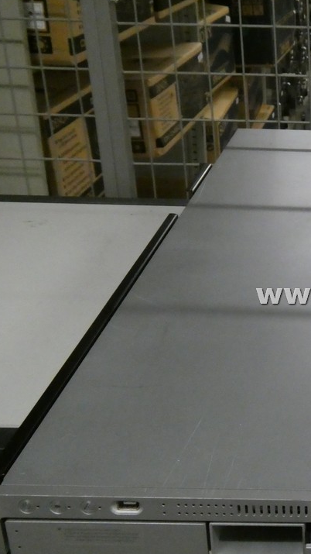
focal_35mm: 58
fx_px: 851
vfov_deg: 36.0
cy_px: 294
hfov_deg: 19.4
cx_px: 386
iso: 1250
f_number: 3.7
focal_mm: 6.3
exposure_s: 1/80
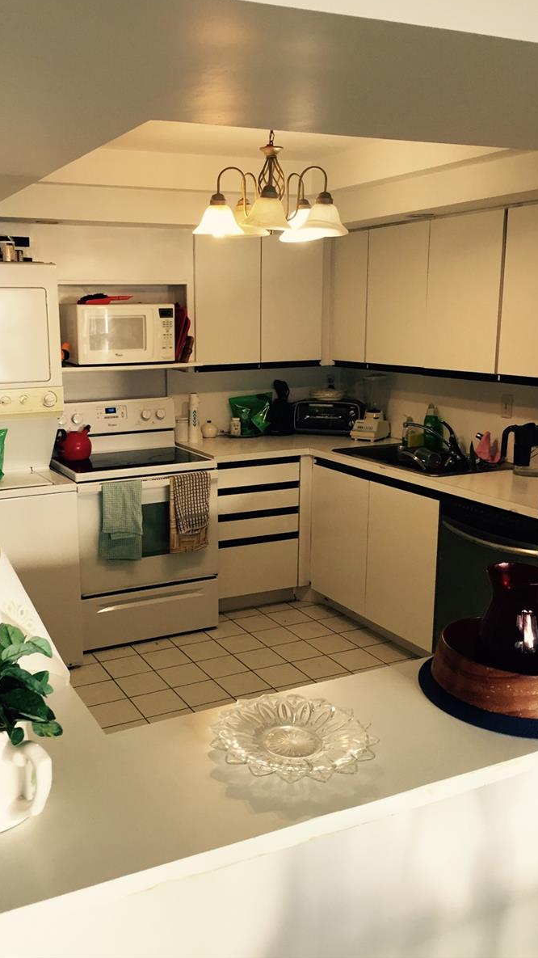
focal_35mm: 32
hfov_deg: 36.4
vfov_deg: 61.0
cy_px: 475
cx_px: 194
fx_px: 812
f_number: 2.2
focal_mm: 4.15
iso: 32
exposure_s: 1/30
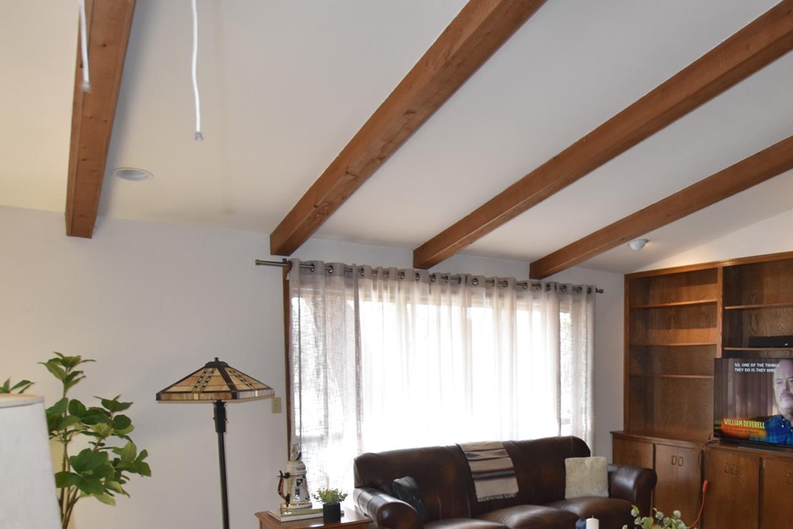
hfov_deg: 58.0
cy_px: 412
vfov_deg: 41.0
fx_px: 678
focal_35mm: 31
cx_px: 577
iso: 800
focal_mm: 13
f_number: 5
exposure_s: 1/100
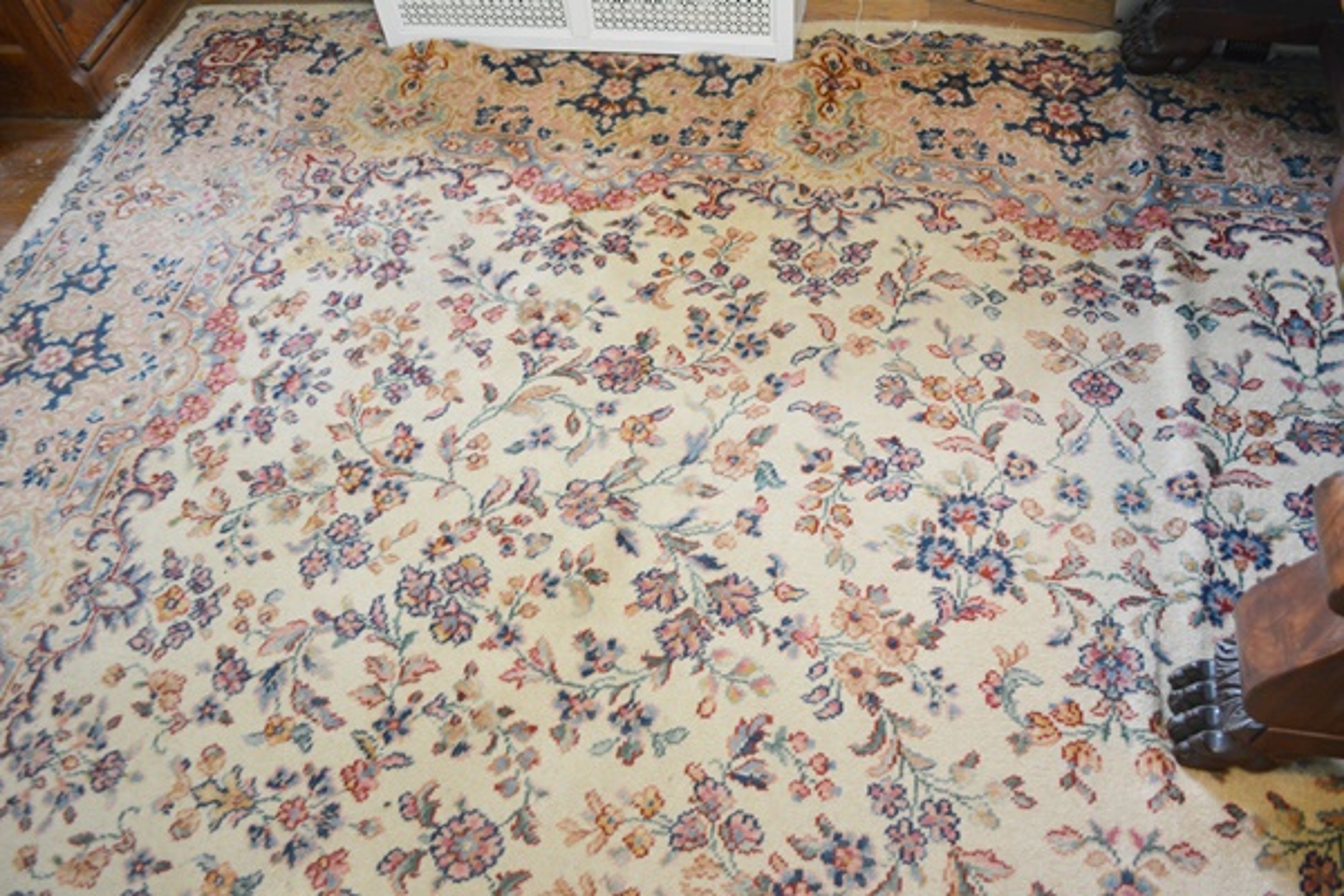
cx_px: 672
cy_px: 448
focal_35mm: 27
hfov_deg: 67.4
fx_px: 1008
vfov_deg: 47.9
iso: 800
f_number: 3.5
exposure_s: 1/40
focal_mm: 18
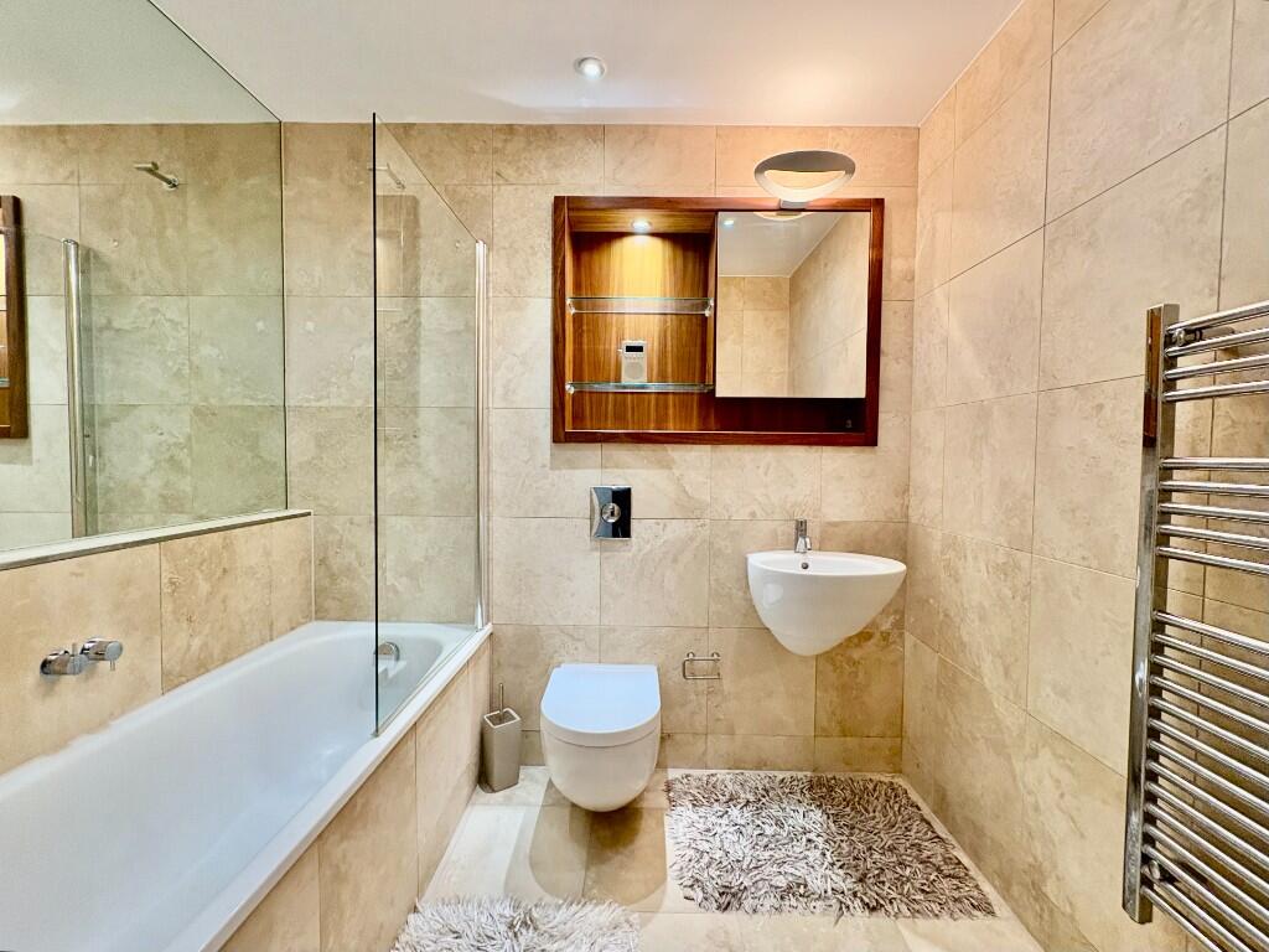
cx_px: 634
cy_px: 476
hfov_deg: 102.1
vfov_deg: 85.7
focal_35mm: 14
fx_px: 513
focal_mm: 2.22
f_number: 2.2
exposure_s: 1/100
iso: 320
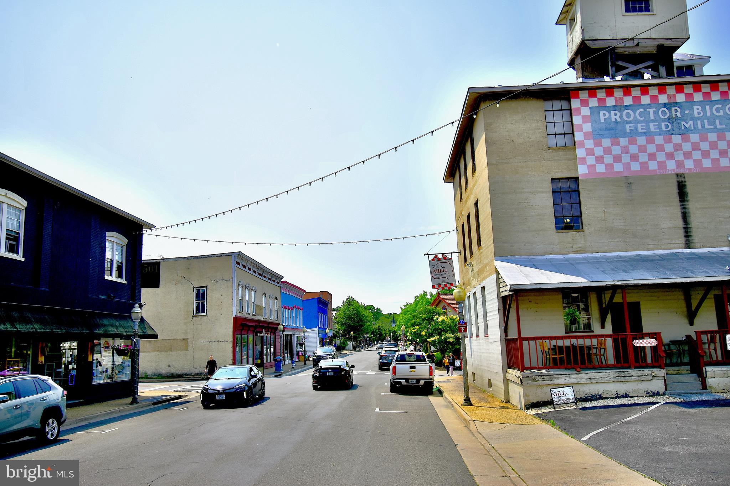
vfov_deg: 43.6
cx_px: 365
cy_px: 243
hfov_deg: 61.9
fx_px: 608
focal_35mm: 30
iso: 200
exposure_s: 1/1000
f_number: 5.6
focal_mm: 20
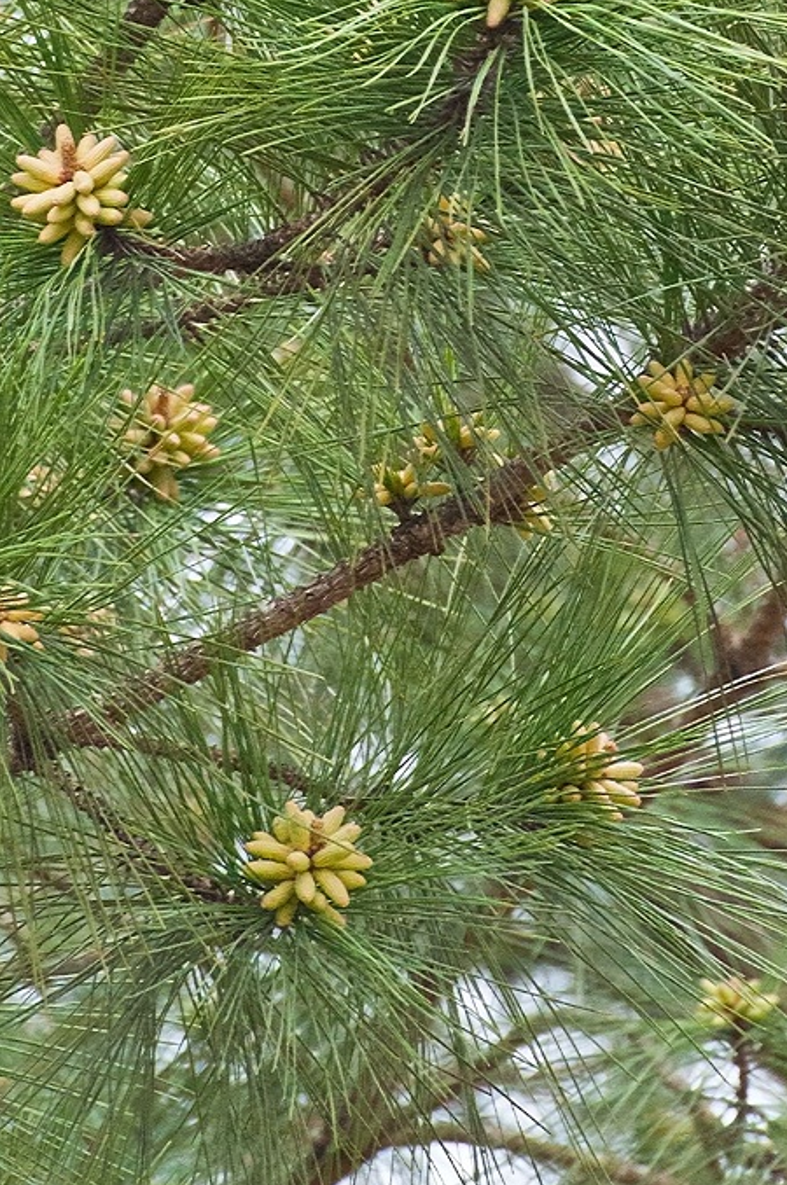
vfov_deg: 2.1
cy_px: -32
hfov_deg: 1.4
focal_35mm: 999
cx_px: 556
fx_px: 32857
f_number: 11
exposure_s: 1/400
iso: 2500
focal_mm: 300
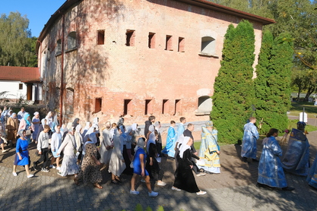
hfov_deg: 71.9
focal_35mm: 23
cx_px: 87
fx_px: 203
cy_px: 88
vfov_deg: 54.8
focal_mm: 10
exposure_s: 1/2400
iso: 400
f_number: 4
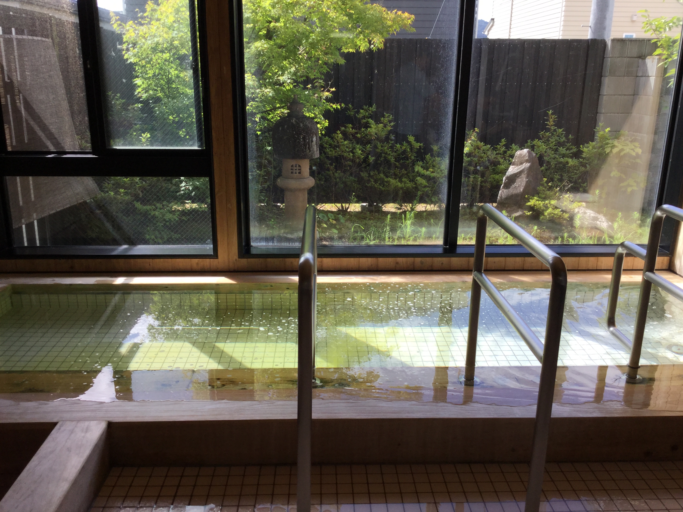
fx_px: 612
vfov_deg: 45.4
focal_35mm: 31
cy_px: 256
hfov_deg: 58.4
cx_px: 342
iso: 25
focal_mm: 3.3
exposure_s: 1/299
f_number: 2.4
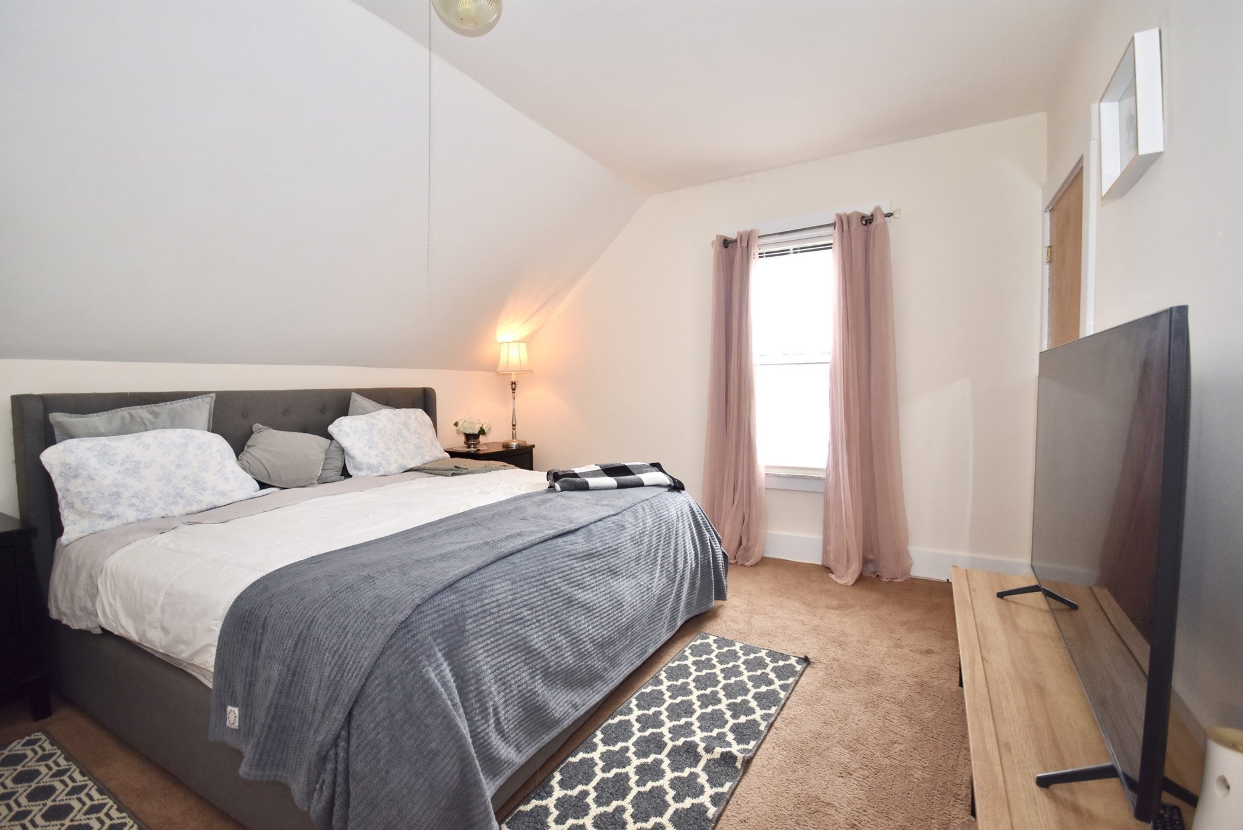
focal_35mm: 15
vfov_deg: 77.4
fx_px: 518
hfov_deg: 100.4
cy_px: 415
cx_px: 622
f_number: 4
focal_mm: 10
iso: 800
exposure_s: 1/60
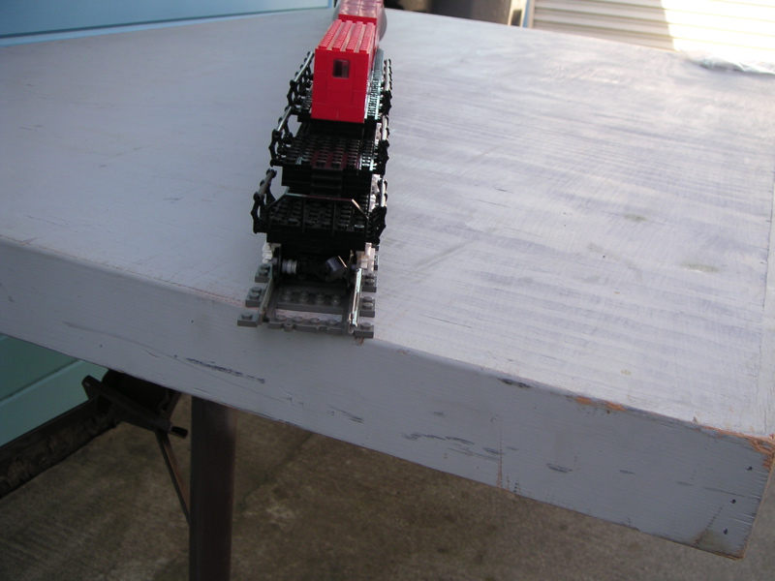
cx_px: 388
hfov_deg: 49.0
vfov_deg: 37.7
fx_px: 851
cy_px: 290
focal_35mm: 38
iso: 50
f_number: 2.8
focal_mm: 6
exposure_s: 1/180
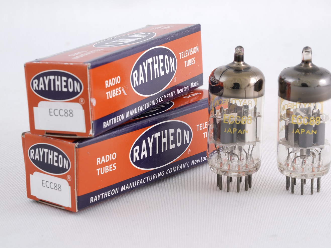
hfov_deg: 18.9
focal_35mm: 104
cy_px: 125
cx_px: 176
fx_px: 995
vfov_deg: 14.2
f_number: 22
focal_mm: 95
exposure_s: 3.2
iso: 80
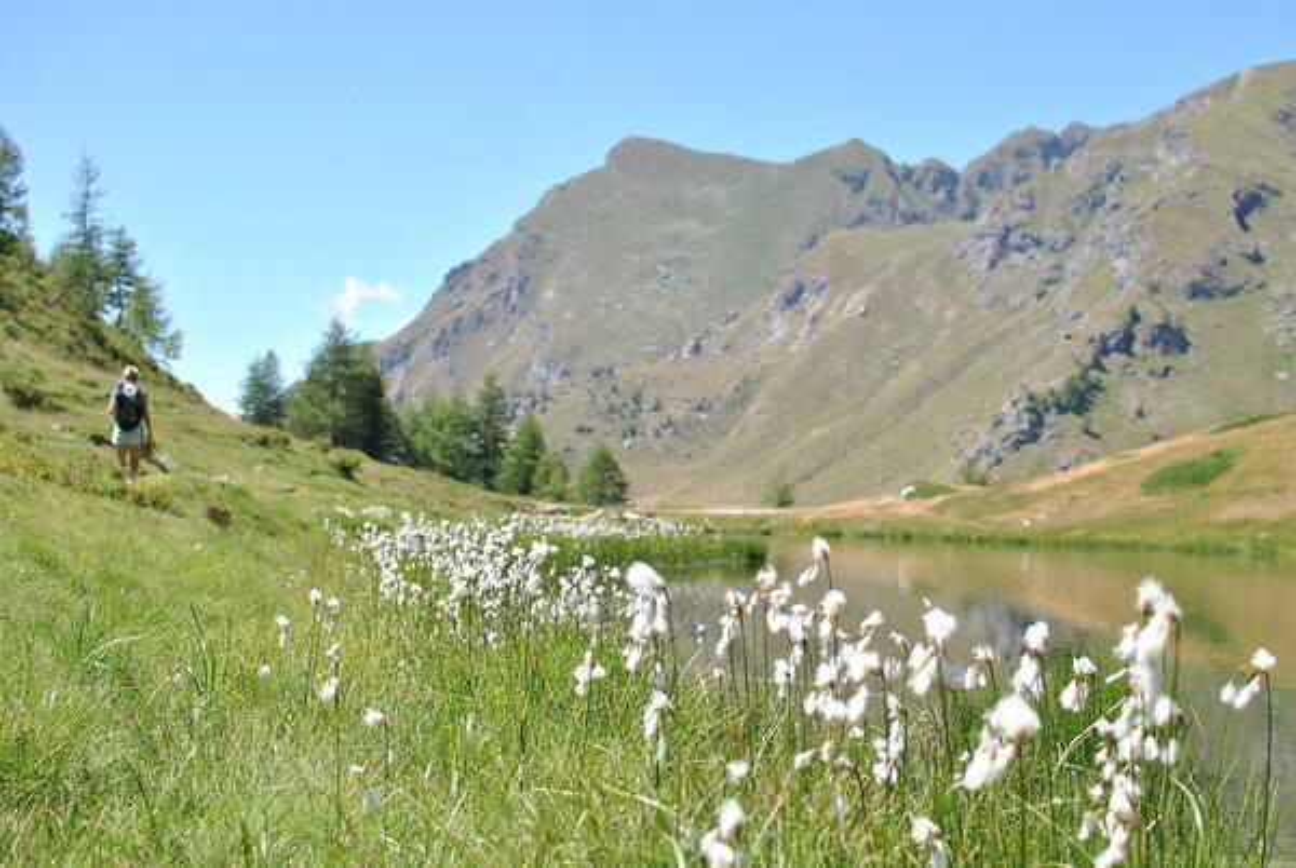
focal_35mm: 52
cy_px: 434
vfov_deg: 25.8
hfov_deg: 37.8
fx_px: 1893
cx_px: 648
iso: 100
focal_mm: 35
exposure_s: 1/500
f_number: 4.5
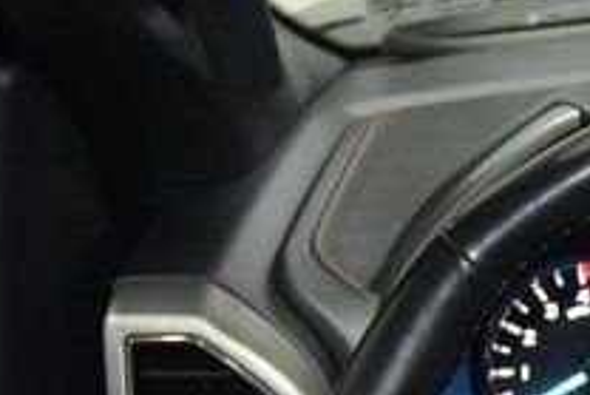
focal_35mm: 125
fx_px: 2042
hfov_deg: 15.5
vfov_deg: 10.6
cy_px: 595
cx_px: 820
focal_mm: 27
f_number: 3.8
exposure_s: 1/40
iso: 1800
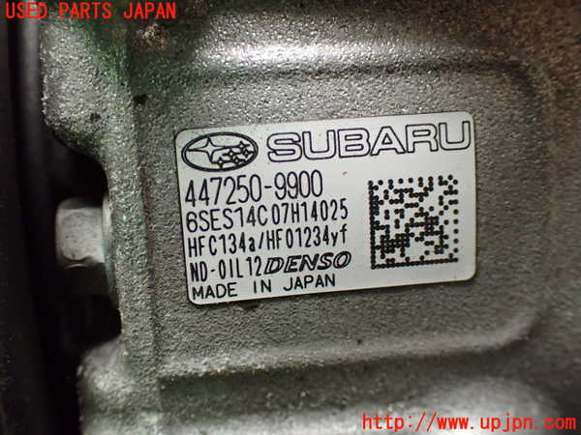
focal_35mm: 44
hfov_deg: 42.9
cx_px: 290
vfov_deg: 32.9
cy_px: 218
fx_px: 739
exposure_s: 1/40
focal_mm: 7.84
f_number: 2.9
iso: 1000
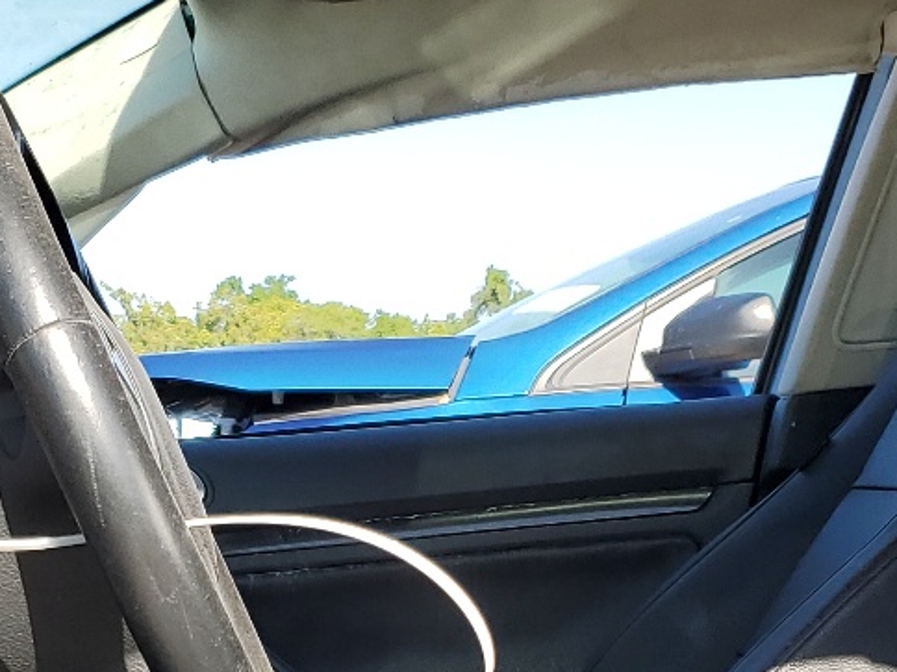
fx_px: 2229
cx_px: 274
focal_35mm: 86
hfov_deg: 22.6
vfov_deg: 16.2
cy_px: 877
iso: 50
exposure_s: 1/1111
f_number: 1.5
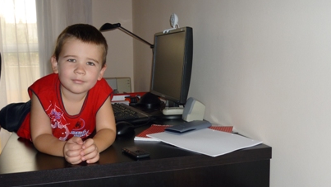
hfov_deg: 50.4
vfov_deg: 29.7
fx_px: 351
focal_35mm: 40
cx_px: 149
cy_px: 102
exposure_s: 1/30
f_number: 2.8
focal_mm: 5.5
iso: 100
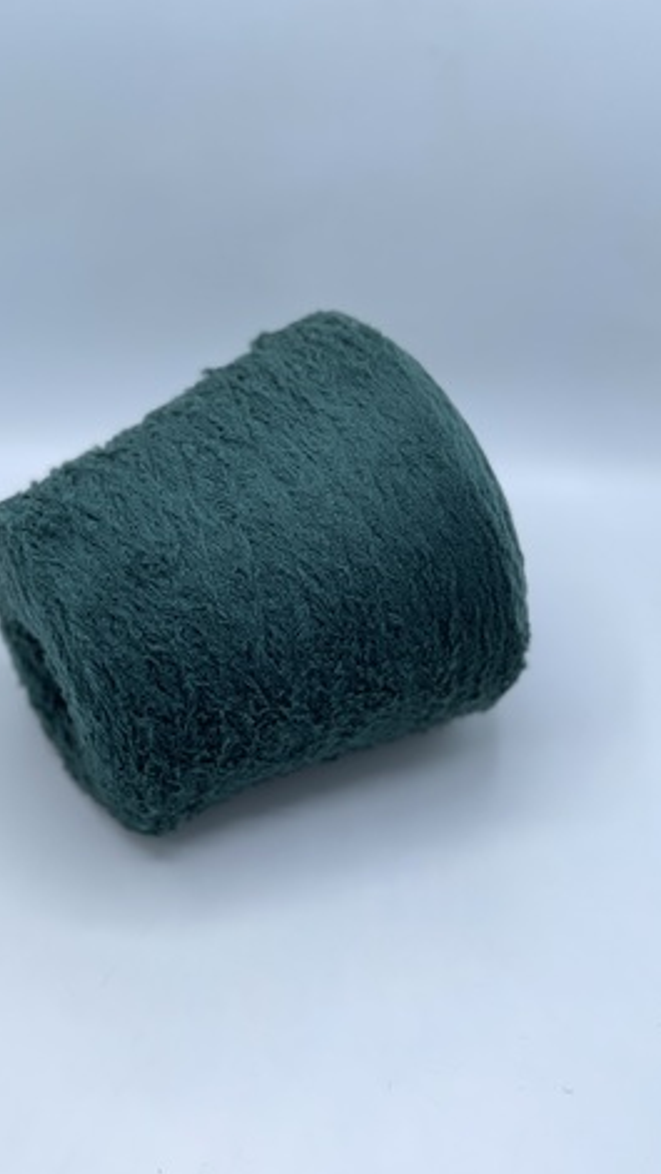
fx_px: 2212
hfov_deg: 17.0
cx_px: 244
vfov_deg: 29.7
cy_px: 578
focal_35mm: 71
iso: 20
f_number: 2.2
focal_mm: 7.5
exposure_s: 1/120
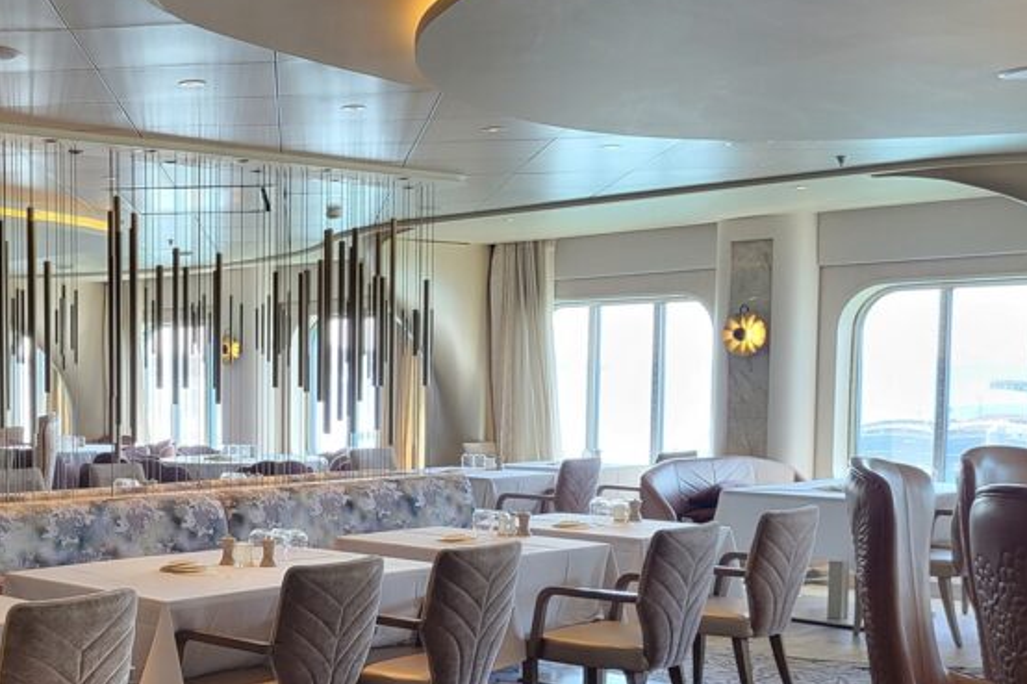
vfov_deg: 26.6
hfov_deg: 37.2
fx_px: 1426
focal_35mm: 50
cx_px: 115
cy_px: 508
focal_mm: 5.4
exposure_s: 1/53
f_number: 1.8
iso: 64
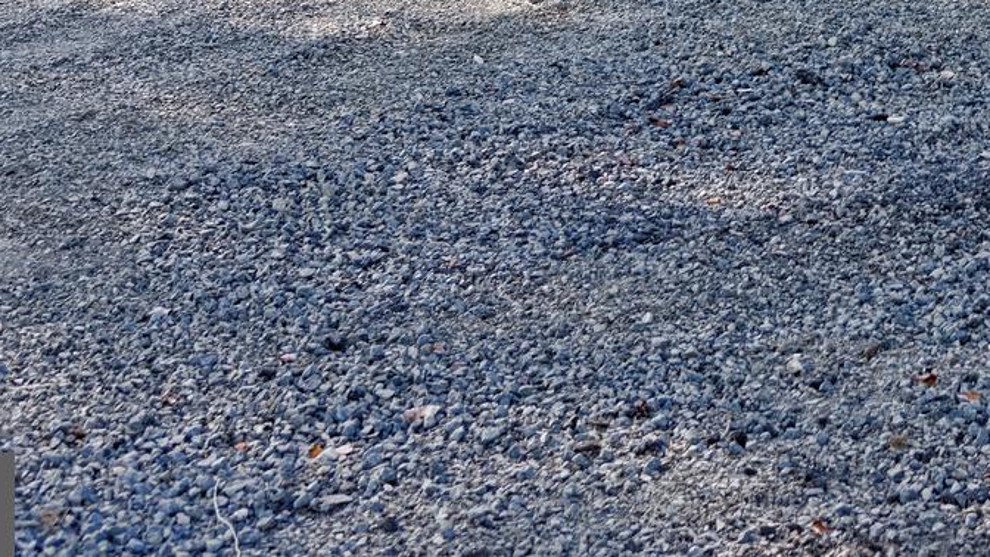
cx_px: 1196
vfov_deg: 11.4
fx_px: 2599
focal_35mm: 99
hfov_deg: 20.2
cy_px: -446
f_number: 5
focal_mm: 31
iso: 250
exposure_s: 1/250
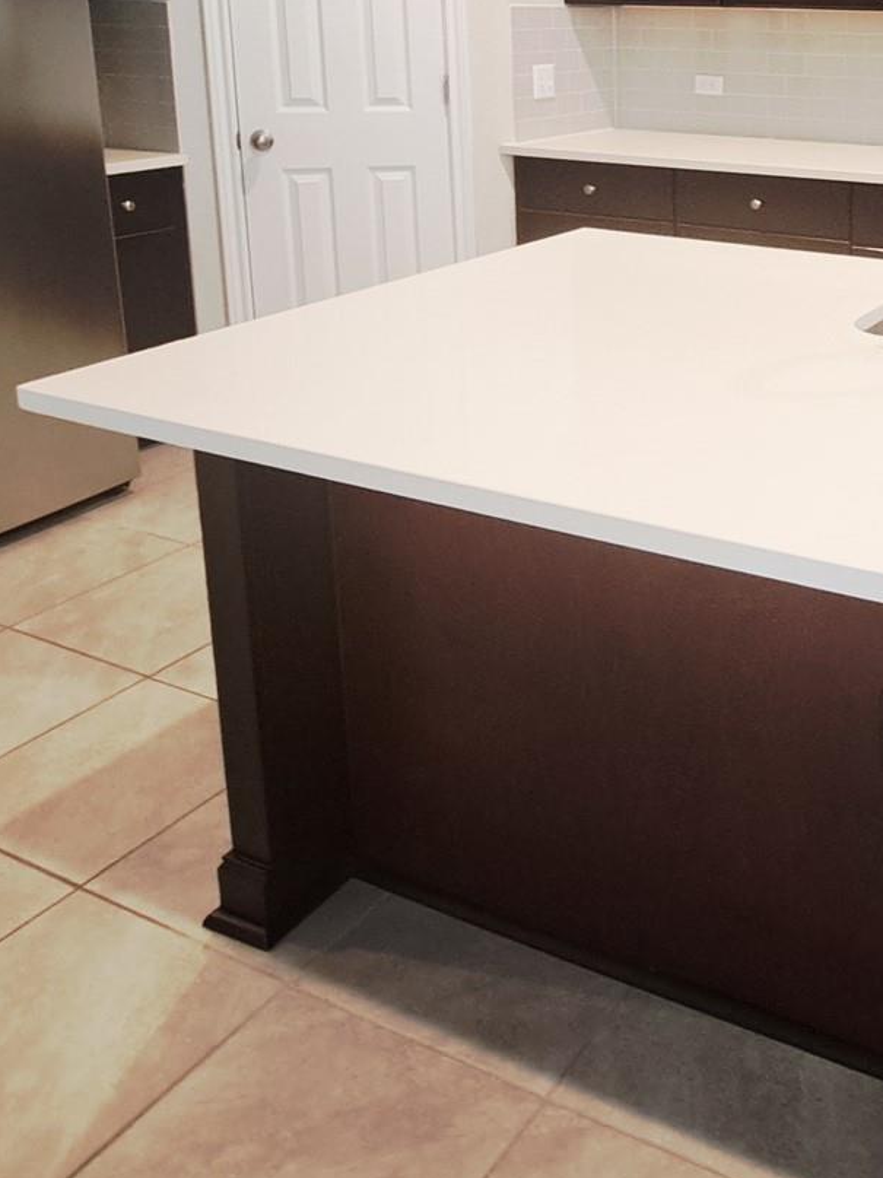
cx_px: 860
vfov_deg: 52.1
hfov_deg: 38.6
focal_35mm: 33
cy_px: 251
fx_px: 1123
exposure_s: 1/24
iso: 200
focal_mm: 1.74
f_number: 2.2
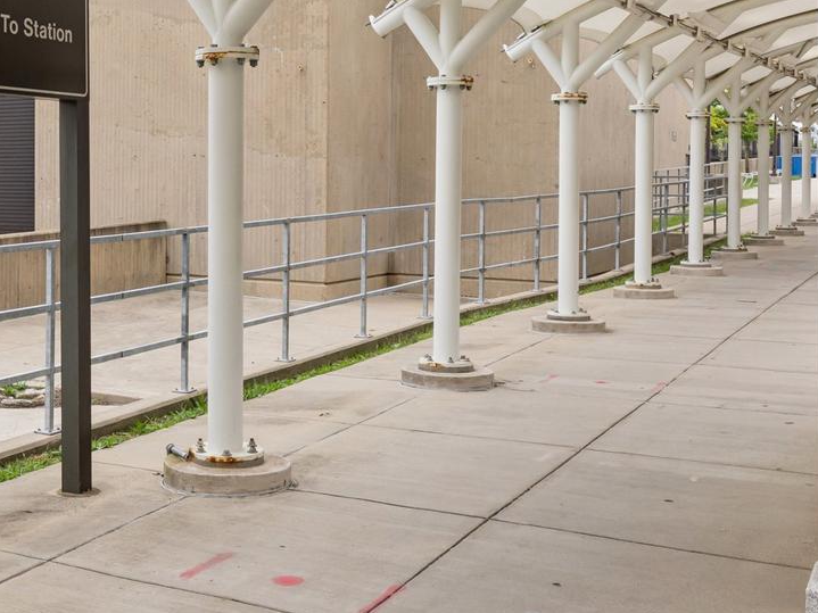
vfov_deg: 27.8
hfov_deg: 35.2
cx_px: 123
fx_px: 1229
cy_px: 180
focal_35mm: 52
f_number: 9
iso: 250
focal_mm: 18
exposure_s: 1/160
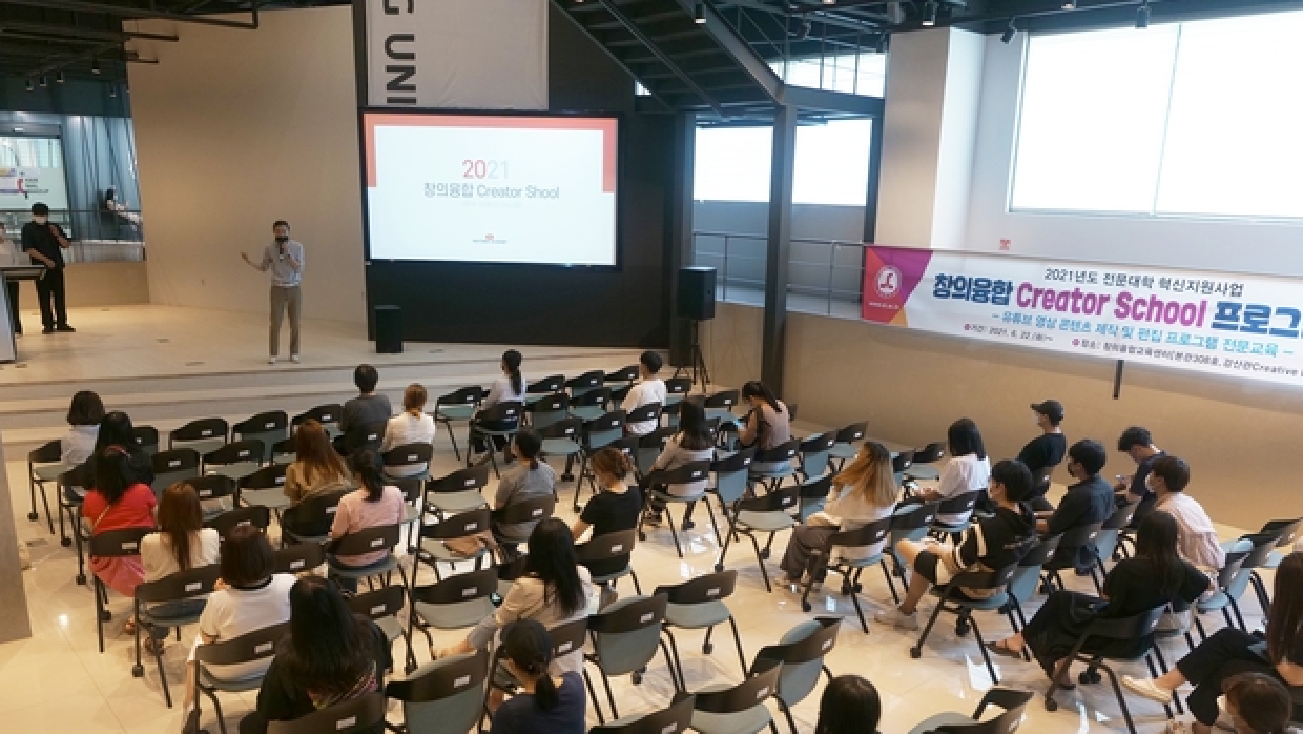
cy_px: 444
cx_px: 659
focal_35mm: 27
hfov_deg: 69.8
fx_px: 933
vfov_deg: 42.7
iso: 1600
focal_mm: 25
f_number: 2.8
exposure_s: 1/400
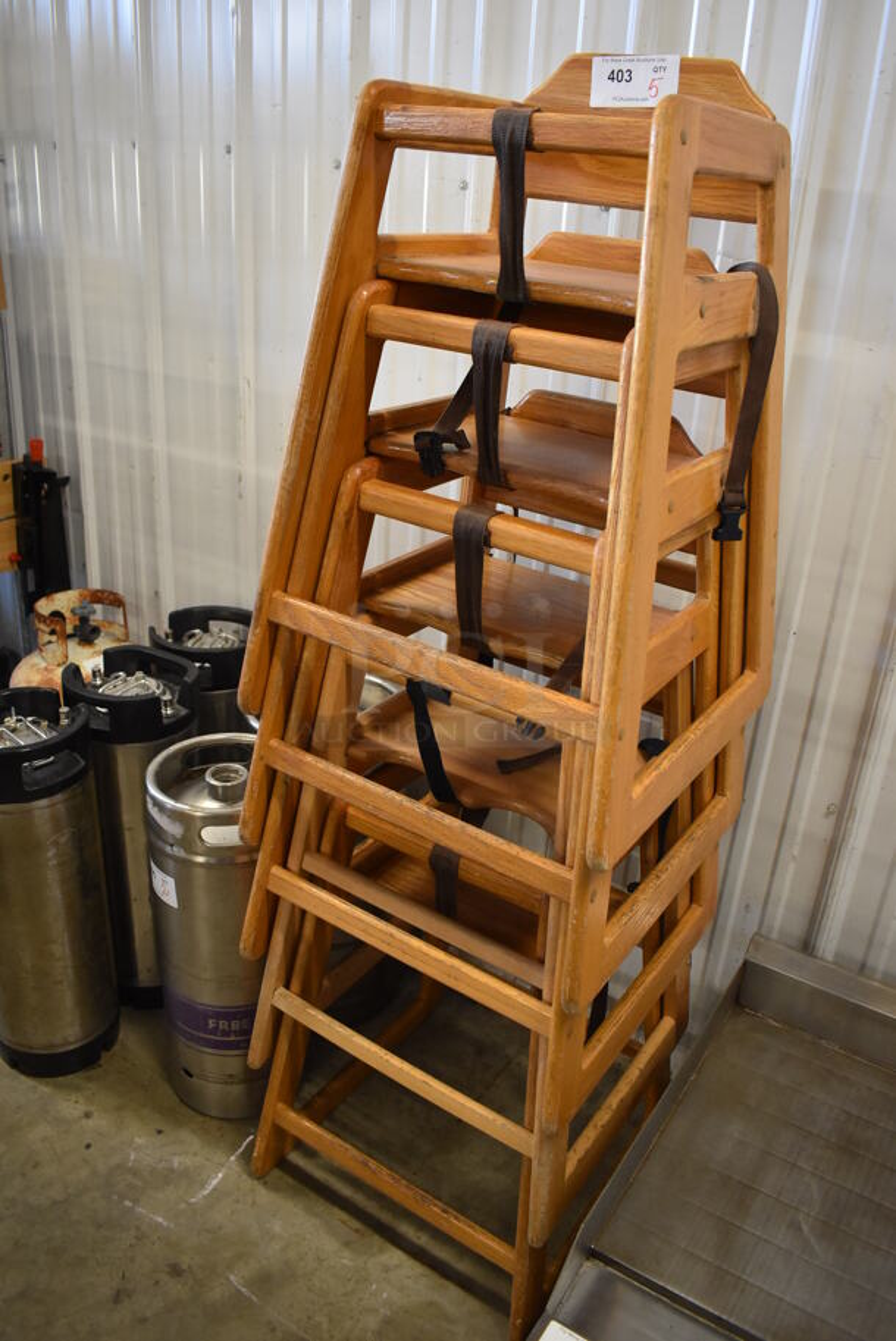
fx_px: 1006
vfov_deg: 67.3
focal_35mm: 27
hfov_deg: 48.0
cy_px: 670
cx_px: 448
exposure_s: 1/125
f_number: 3.5
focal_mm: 18
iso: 2000
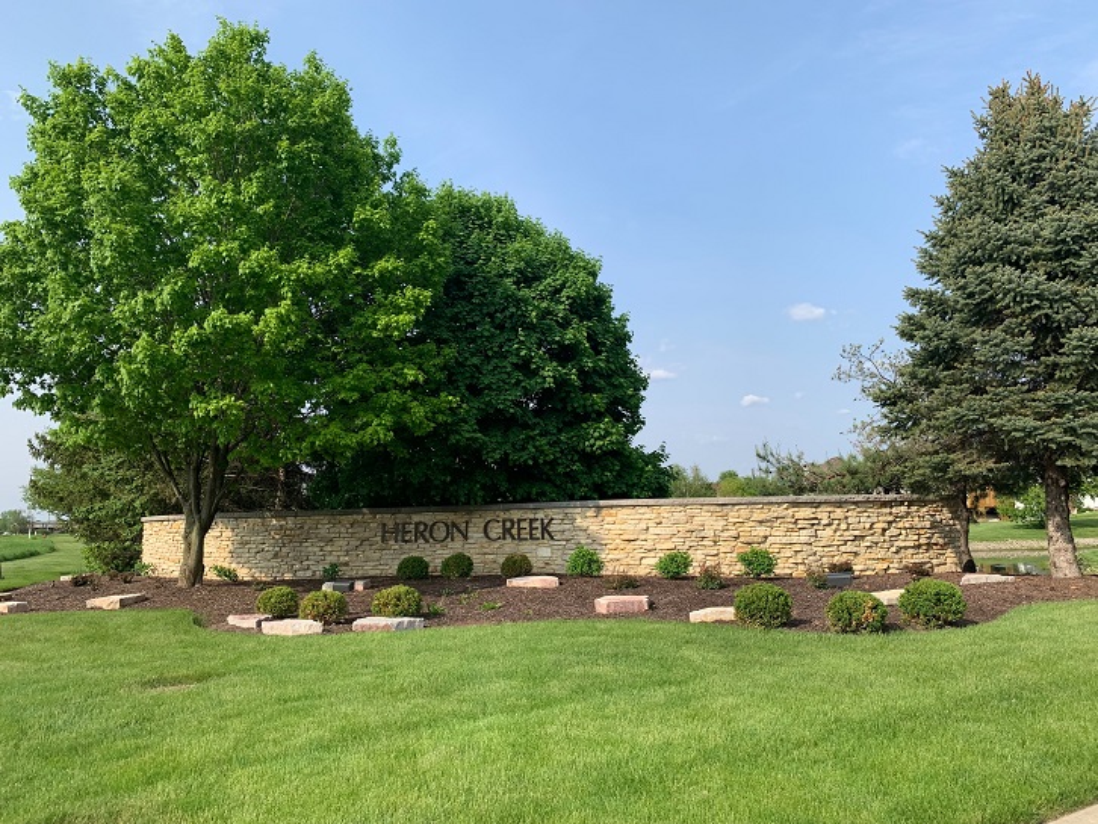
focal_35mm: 26
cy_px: 412
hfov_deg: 67.3
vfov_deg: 53.1
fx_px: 825
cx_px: 549
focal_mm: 4.25
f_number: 1.8
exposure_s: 1/1513
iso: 25
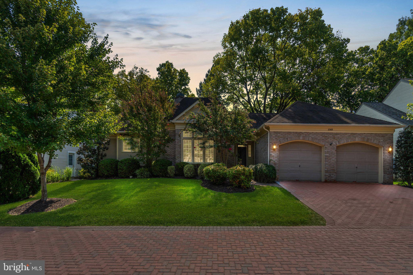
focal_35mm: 15
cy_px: 138
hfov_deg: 100.4
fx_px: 172
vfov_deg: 77.3
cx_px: 206
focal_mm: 10
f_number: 8
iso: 100
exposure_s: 1/125
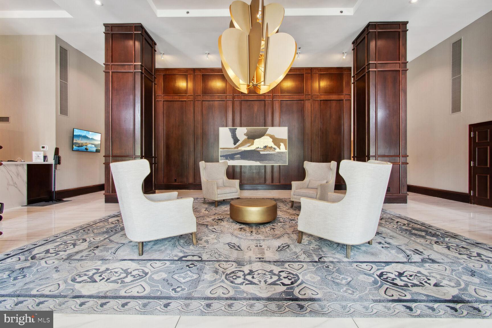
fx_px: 205
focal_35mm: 15
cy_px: 164
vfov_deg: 77.3
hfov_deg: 100.4
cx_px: 246
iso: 200
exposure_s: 1/2
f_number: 8
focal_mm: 10
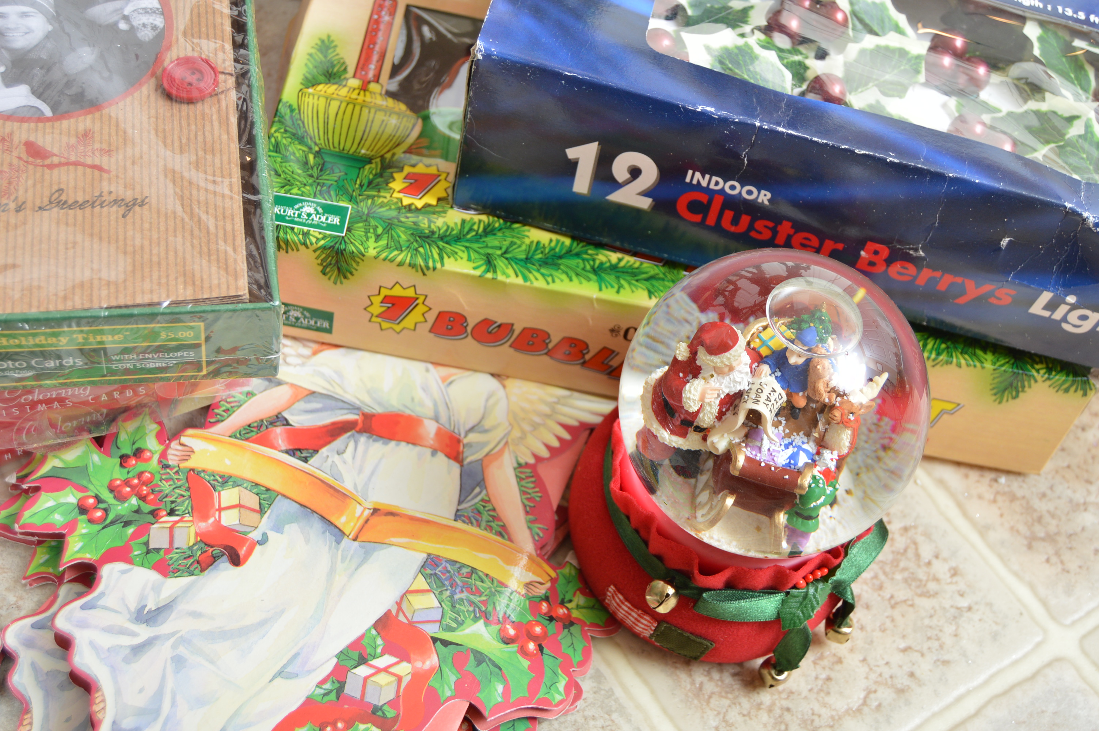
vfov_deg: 28.0
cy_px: 366
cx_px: 550
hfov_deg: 41.1
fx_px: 1464
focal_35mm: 48
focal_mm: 32
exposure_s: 1/160
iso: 200
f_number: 4.5
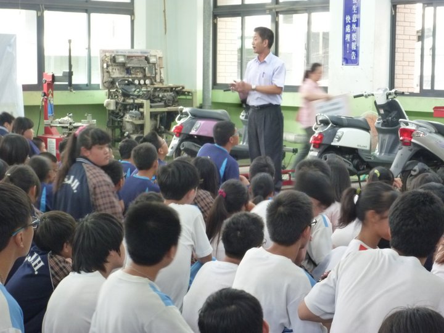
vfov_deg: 19.6
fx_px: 962
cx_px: 222
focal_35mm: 75
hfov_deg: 26.0
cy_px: 166
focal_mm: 13.3
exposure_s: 1/10
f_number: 5.3
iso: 400
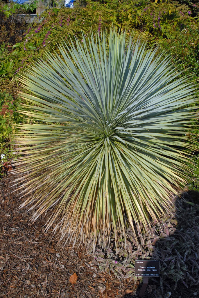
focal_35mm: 45
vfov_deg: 43.6
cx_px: 100
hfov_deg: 29.9
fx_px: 372
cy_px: 149
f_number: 11
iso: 400
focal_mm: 30
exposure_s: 1/500
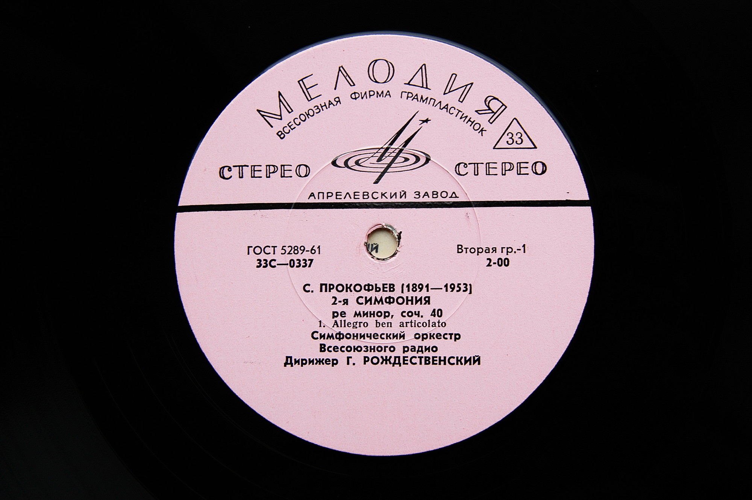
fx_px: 1096
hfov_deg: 37.9
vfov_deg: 25.7
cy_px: 250
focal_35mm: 52
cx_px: 376
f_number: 5
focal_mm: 35
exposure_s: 1/100
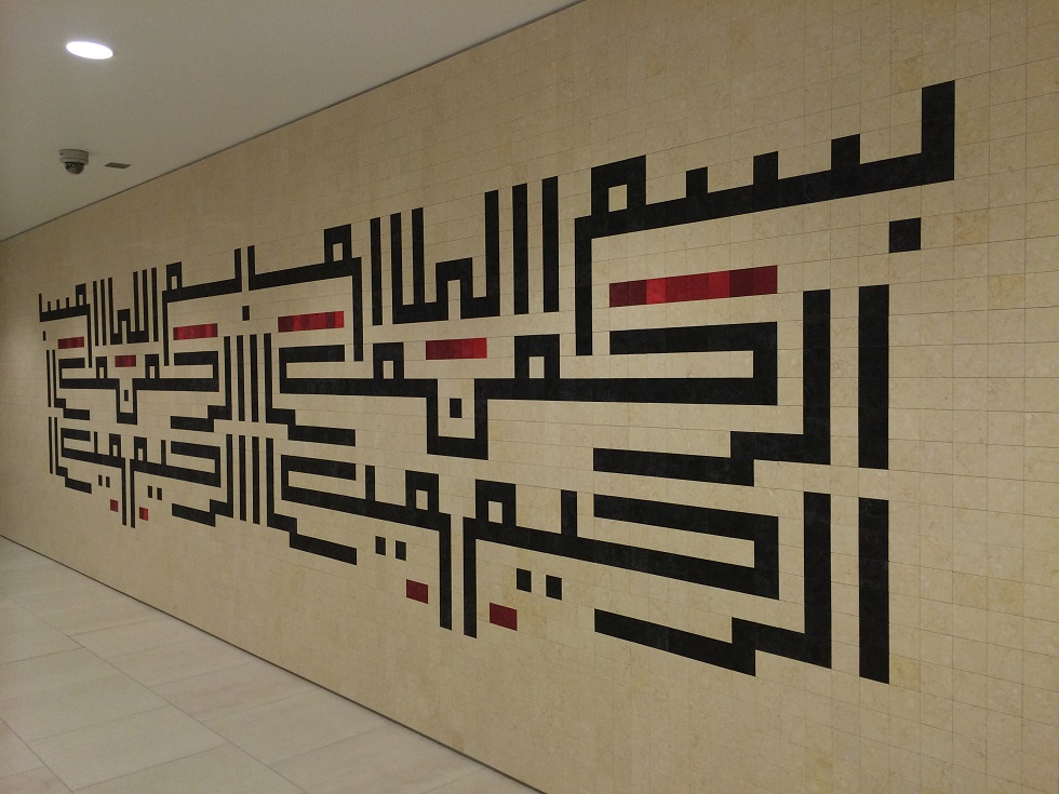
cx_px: 530
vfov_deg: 46.8
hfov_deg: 60.0
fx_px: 918
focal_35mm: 30
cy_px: 397
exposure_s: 1/30
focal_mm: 4.12
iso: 64
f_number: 2.2
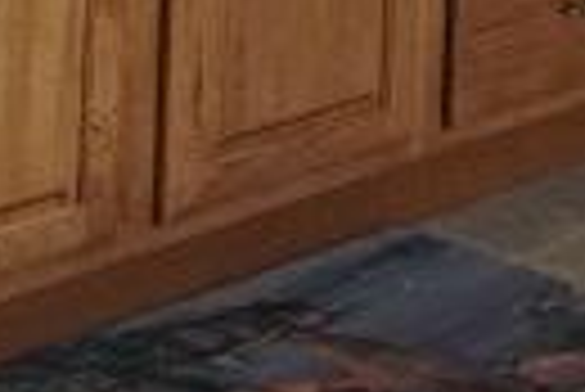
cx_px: 711
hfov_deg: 9.8
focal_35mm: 207
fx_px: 3367
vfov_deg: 6.2
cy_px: -752
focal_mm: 18
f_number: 4
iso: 2000
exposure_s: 1/160
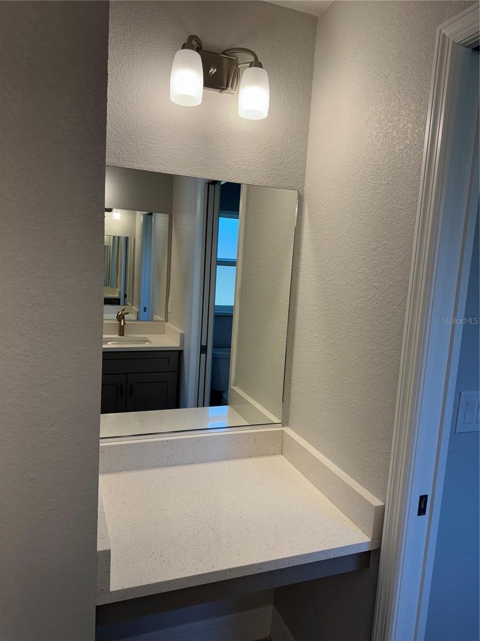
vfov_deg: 71.6
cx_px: 240
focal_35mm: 24
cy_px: 320
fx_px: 444
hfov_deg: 56.8
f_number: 1.78
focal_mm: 6.76
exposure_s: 1/297
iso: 80
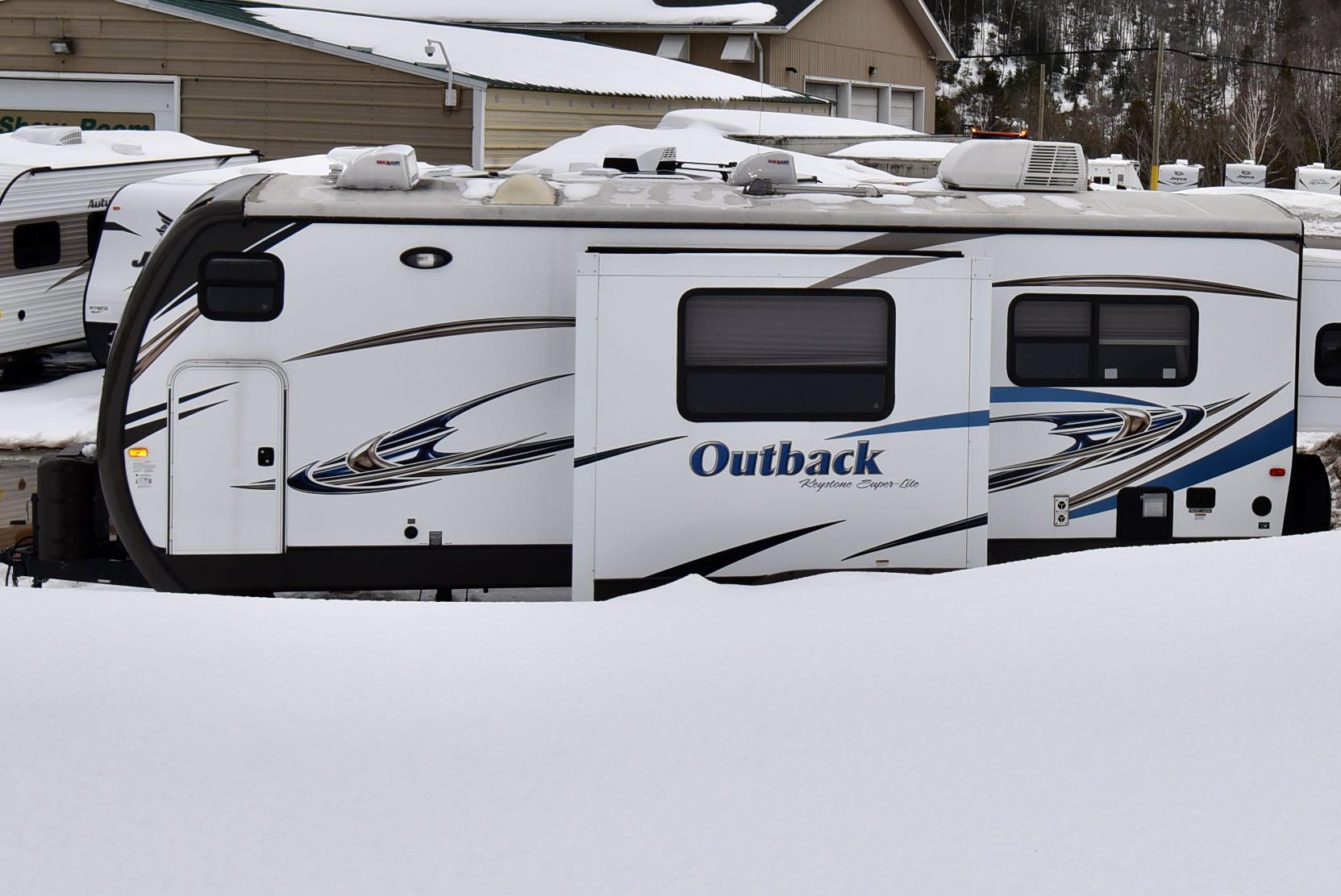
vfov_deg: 43.7
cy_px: 448
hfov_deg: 61.9
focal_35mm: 30
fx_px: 1118
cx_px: 670
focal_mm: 20
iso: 100
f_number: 13
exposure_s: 1/200
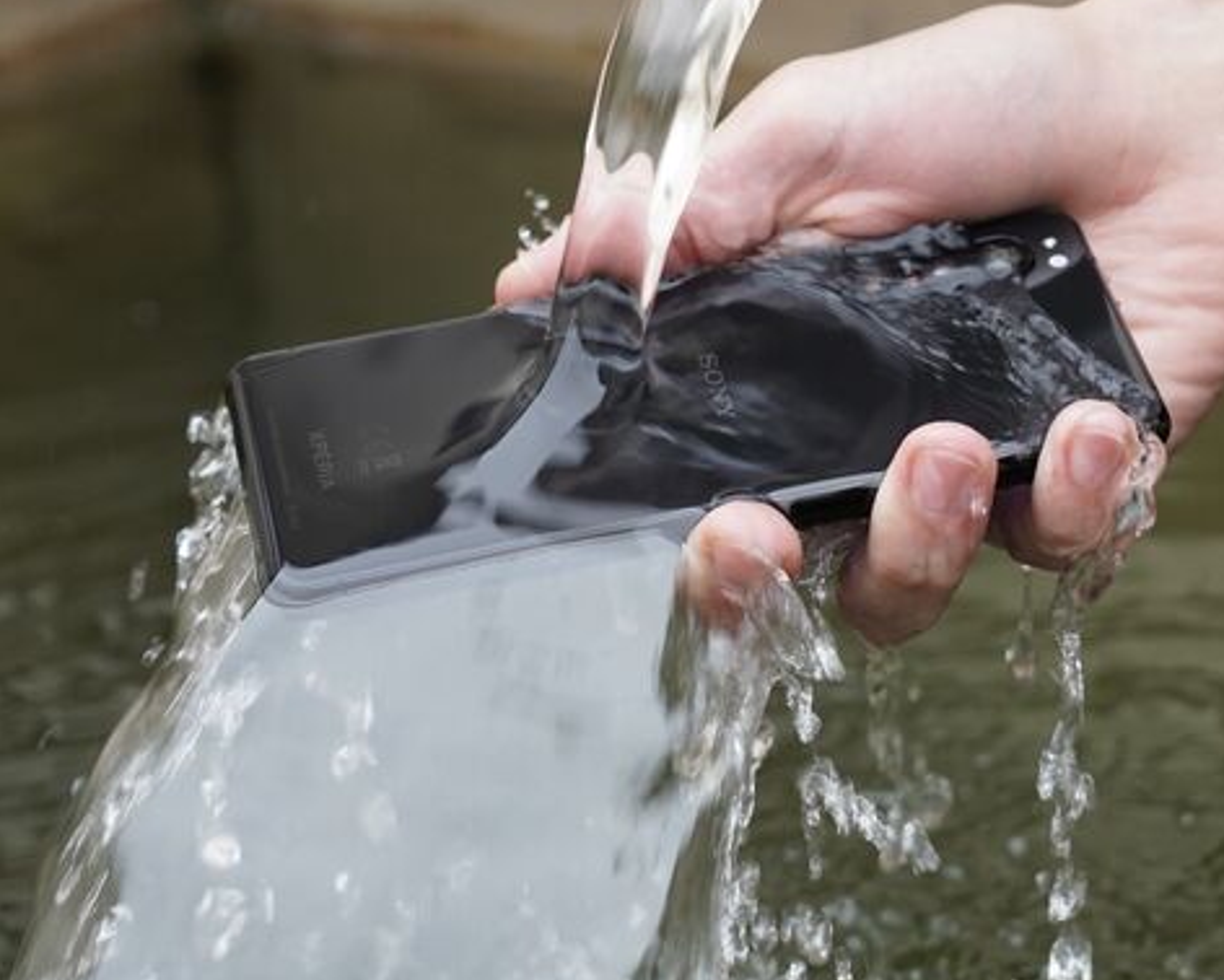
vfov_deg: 19.4
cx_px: 653
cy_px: 309
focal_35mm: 79
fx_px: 2863
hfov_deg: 24.1
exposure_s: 1/250
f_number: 4
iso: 400
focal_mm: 48
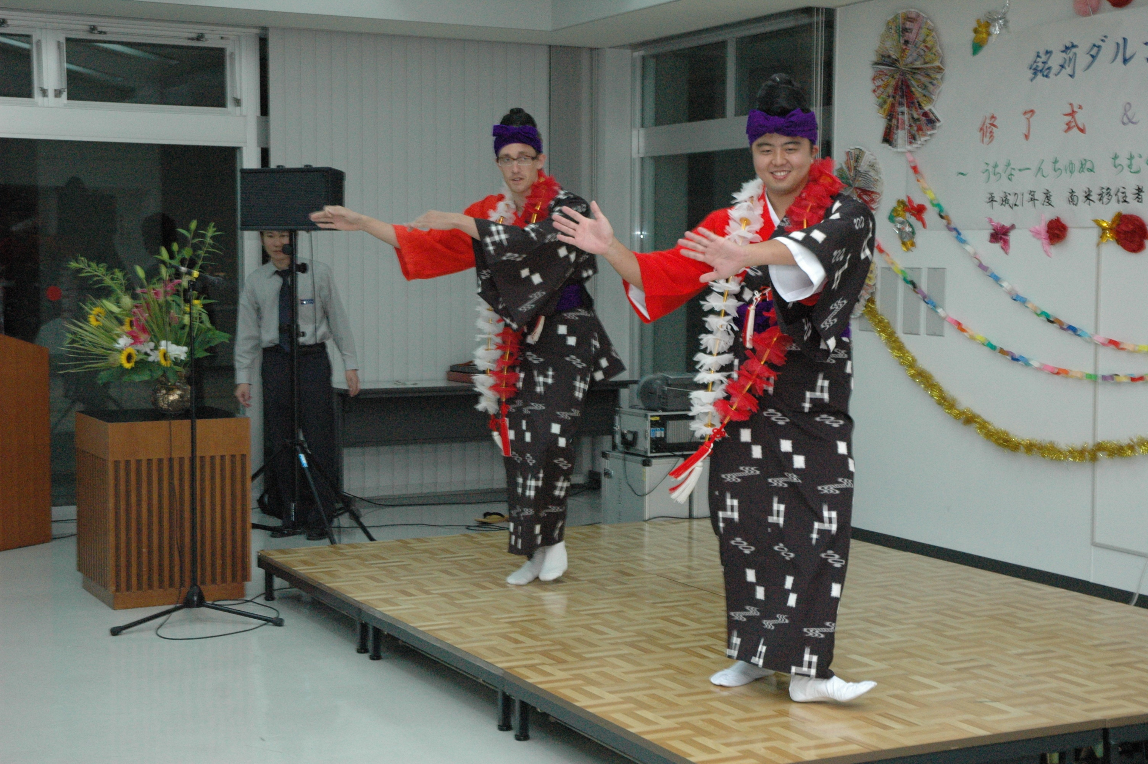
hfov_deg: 35.1
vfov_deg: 23.7
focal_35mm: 57
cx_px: 574
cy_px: 382
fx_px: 1816
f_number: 6.3
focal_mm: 38
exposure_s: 1/60
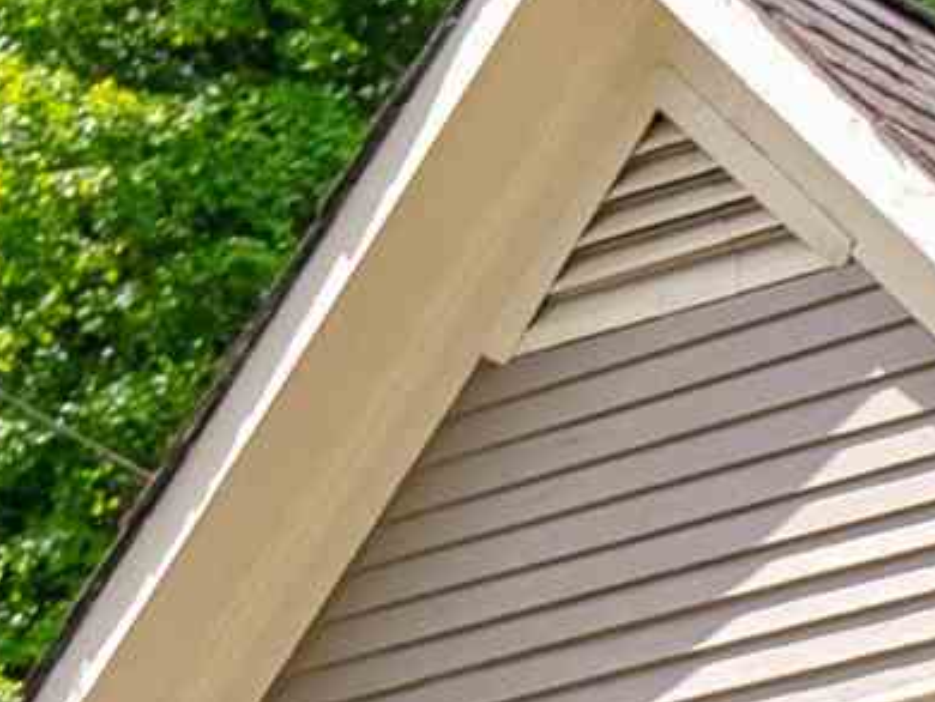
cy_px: 2595
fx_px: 7649
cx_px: 1800
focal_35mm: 283
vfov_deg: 4.8
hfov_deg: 6.8
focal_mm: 18
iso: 200
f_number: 11
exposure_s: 1/1250
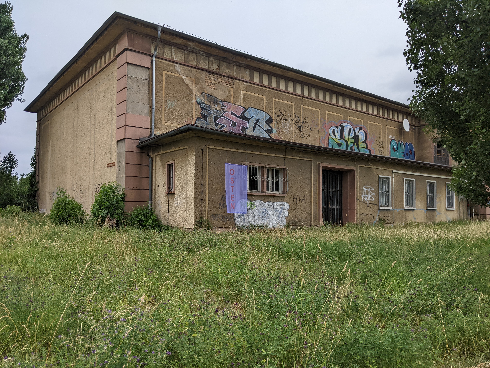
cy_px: 184
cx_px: 245
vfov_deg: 51.4
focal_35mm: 27
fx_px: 382
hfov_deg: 65.3
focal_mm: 4.44
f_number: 1.8
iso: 54
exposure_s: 1/3356
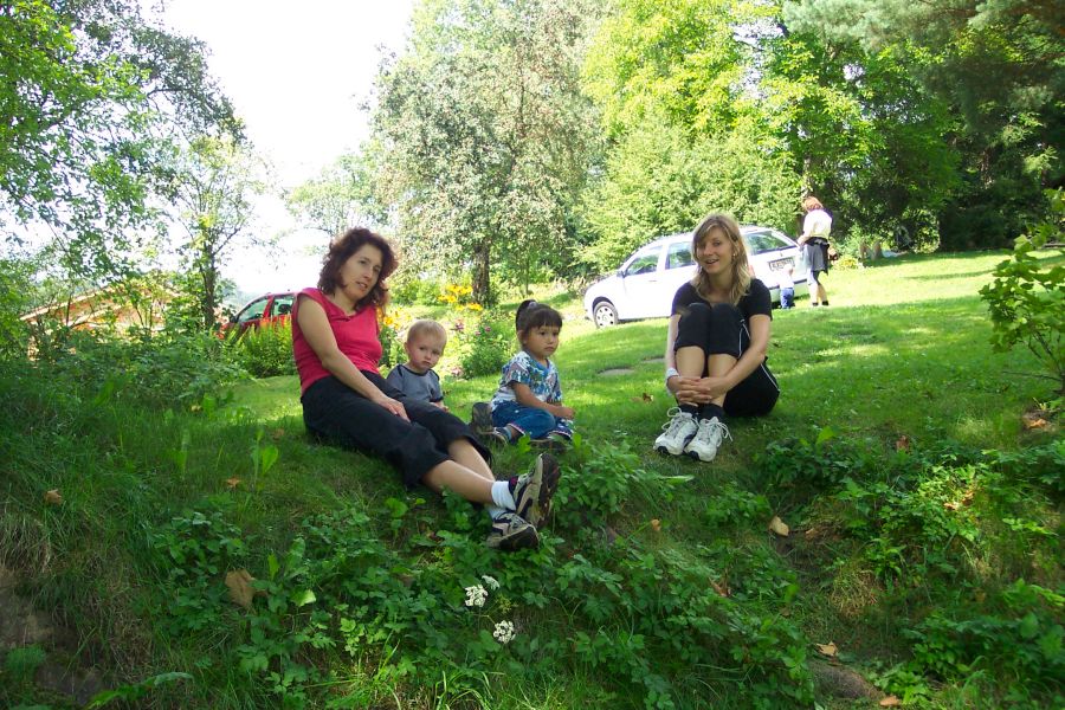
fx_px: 1124
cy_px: 355
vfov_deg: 35.1
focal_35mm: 38
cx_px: 532
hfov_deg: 50.7
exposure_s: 1/250
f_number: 2.8
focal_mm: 8
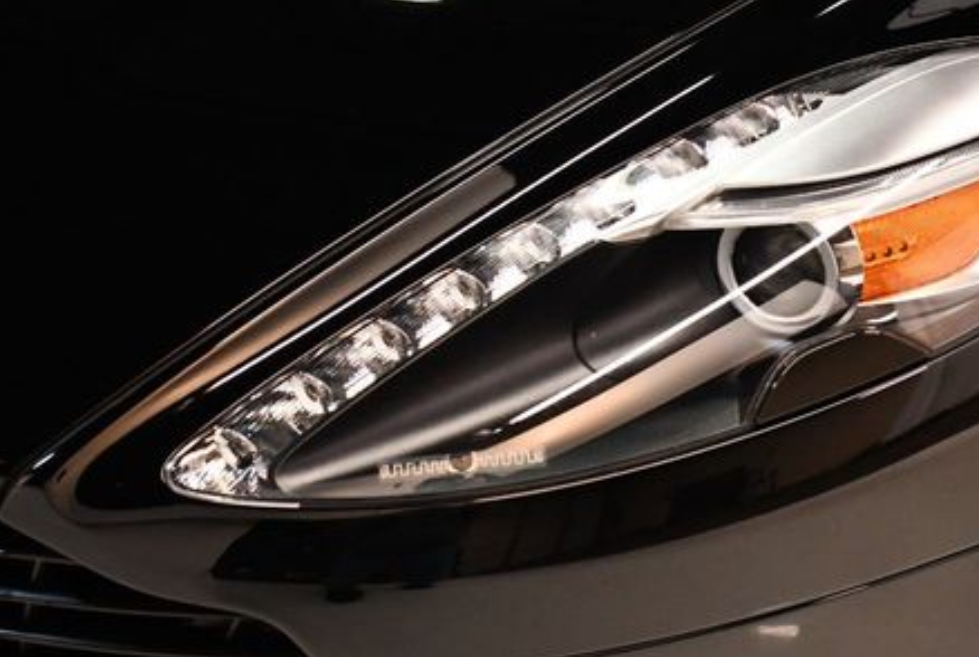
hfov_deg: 27.4
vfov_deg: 18.7
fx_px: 1989
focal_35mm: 73
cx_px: 706
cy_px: 426
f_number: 4
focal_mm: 25
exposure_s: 1/100
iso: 3200
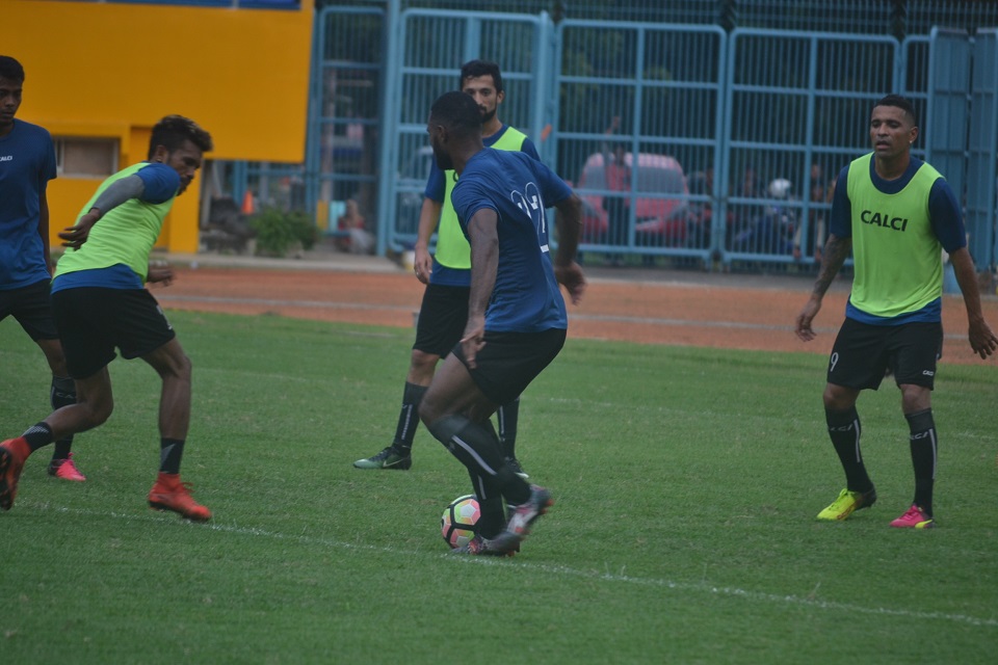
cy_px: 332
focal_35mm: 300
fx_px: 8316
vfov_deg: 4.6
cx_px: 499
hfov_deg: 6.9
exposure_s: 1/160
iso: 280
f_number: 5.6
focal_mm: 200
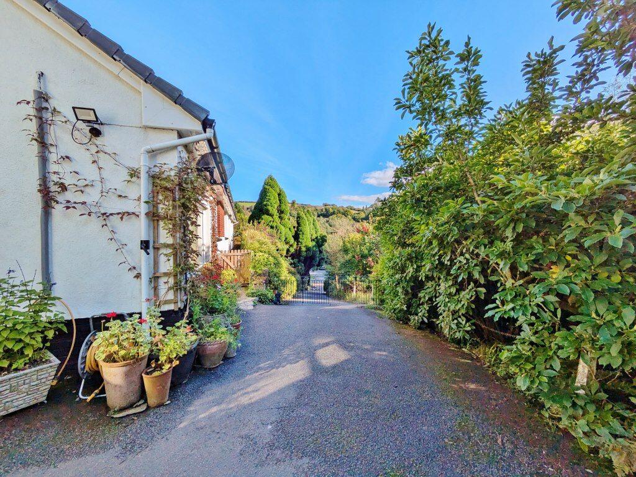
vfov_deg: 85.7
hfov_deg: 102.0
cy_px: 238
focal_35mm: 14
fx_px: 257
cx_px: 318
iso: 39
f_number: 2.2
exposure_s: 1/1160
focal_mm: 1.83
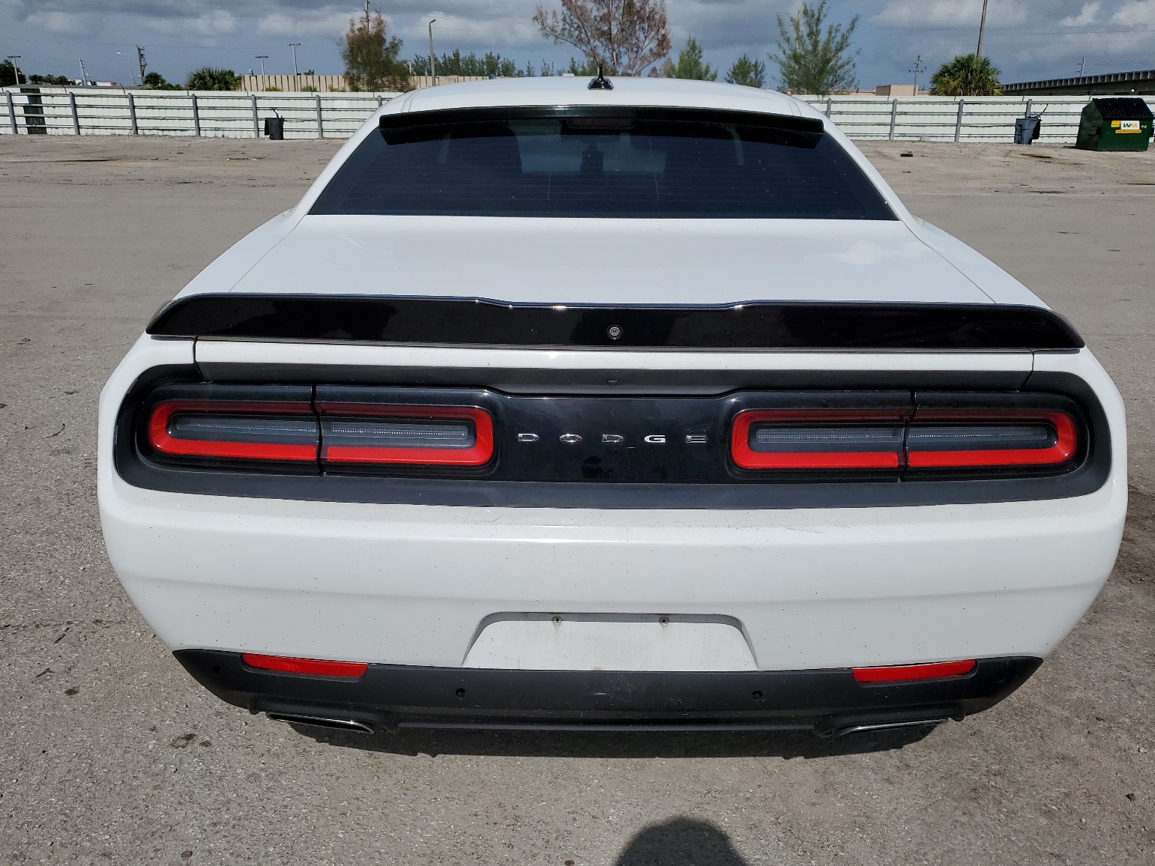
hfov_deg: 65.3
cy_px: 429
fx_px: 901
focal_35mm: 27
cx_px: 578
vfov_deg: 51.4
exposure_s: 1/10000
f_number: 1.5
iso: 52
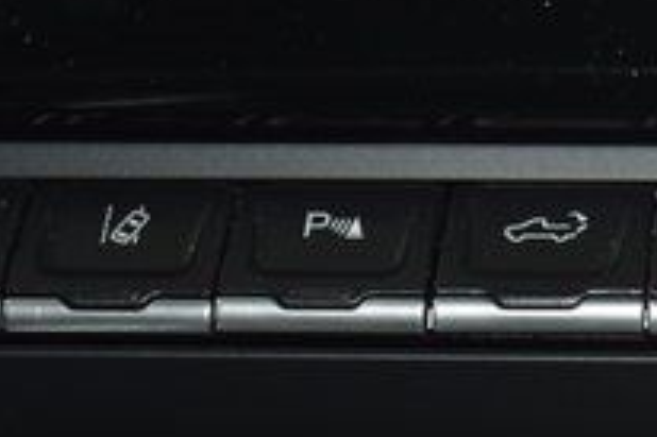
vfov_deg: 6.1
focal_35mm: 224
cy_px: 222
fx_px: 4085
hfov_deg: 9.1
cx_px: 762
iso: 1100
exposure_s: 1/25
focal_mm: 48
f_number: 4.5
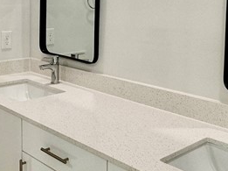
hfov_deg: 34.8
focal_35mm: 55
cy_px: 32
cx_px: 89
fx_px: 362
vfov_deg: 26.0
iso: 125
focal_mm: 2.22
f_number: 2.2
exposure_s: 1/120
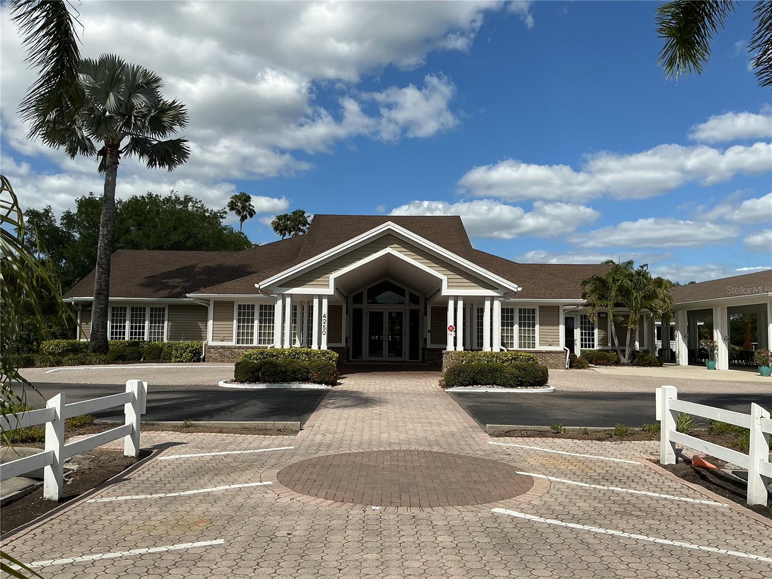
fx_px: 647
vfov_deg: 48.2
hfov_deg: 61.7
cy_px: 290
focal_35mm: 29
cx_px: 386
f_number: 1.8
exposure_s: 1/3534
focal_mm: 3
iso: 25
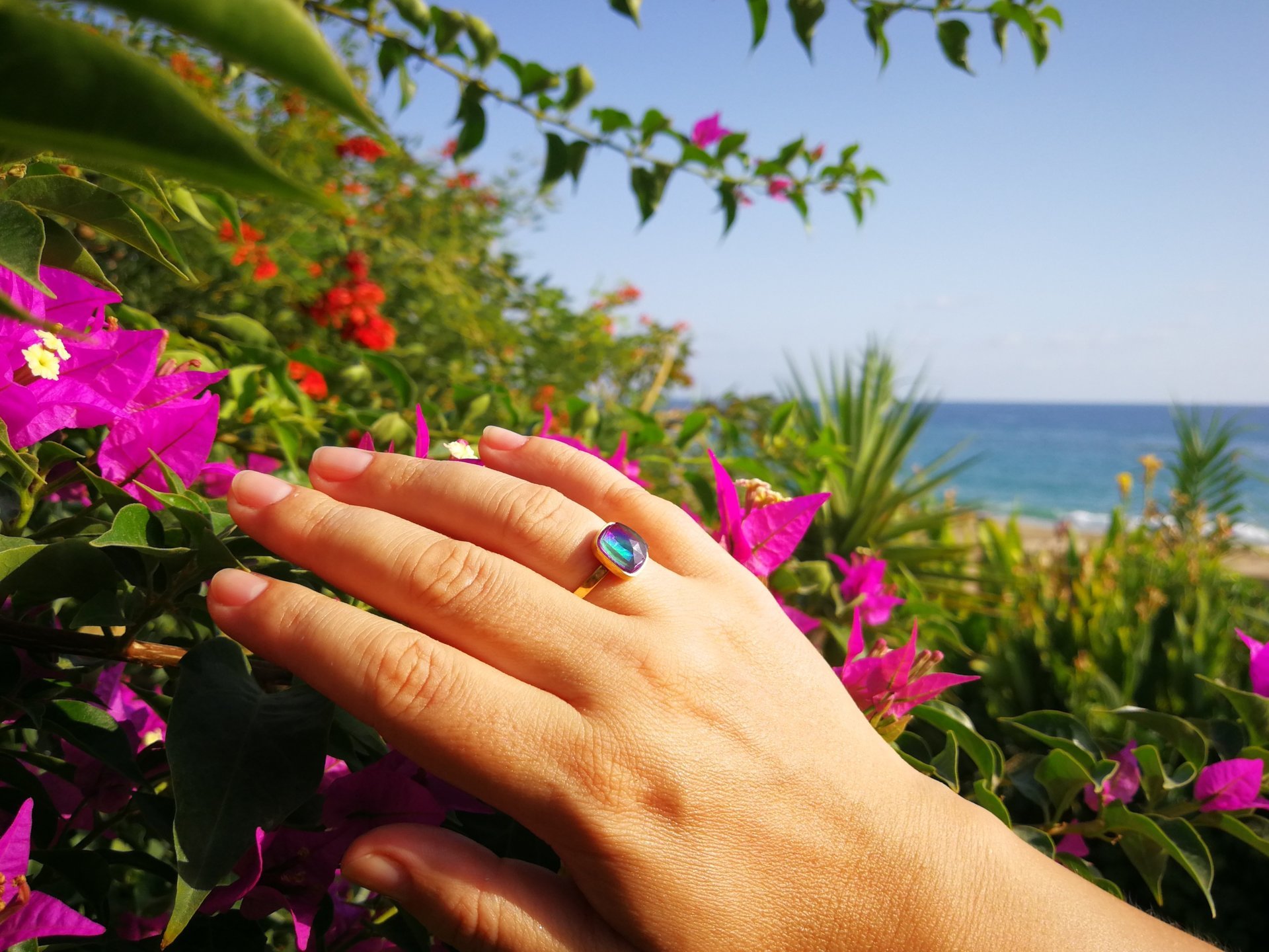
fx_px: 990
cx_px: 634
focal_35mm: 27
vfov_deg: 51.4
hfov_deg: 65.3
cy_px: 476
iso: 50
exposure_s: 1/1168
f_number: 1.8
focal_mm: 3.95
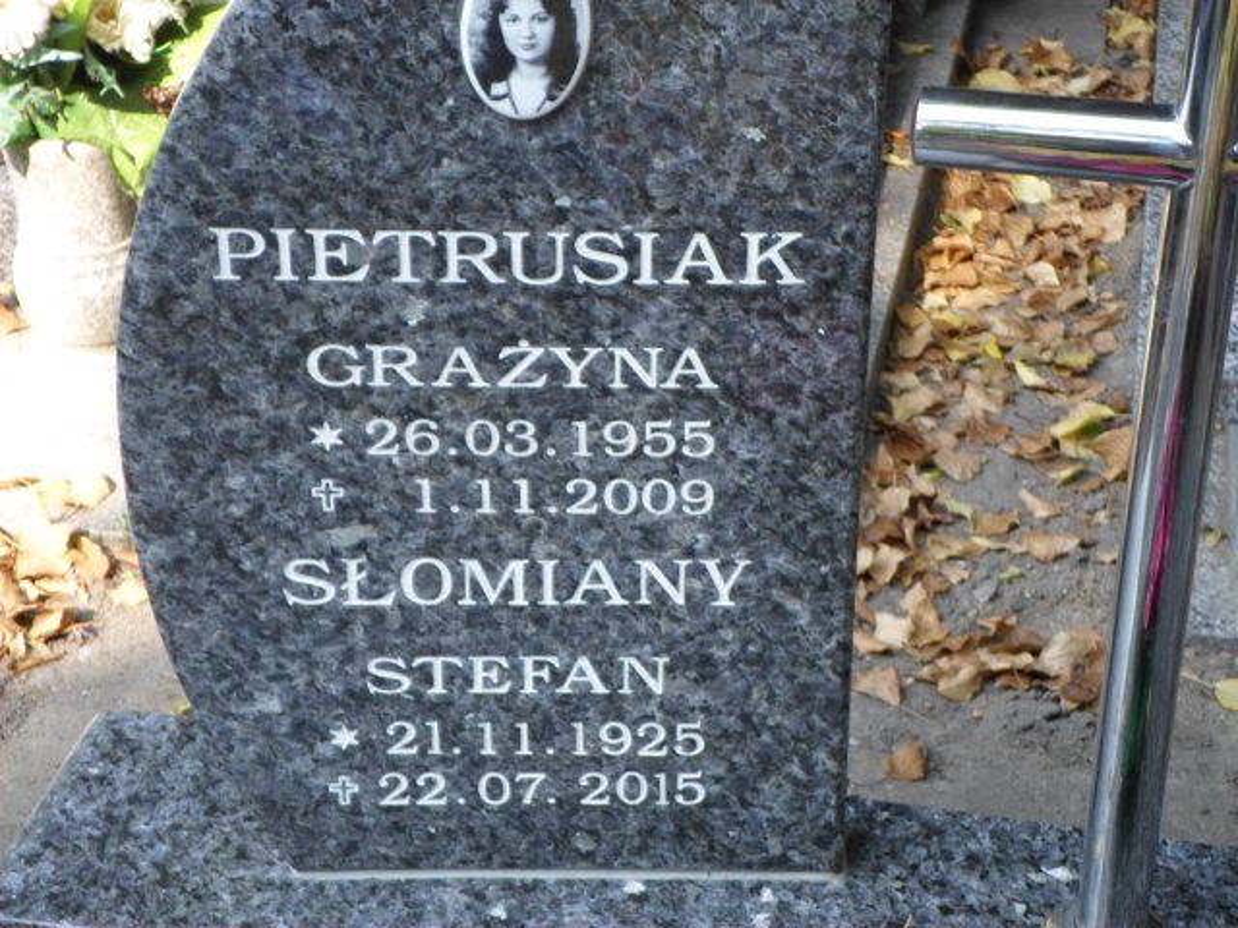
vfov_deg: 18.2
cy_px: 464
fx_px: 2897
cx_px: 619
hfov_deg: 24.1
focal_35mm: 81
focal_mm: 14.6
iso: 80
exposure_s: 1/60
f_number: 4.7
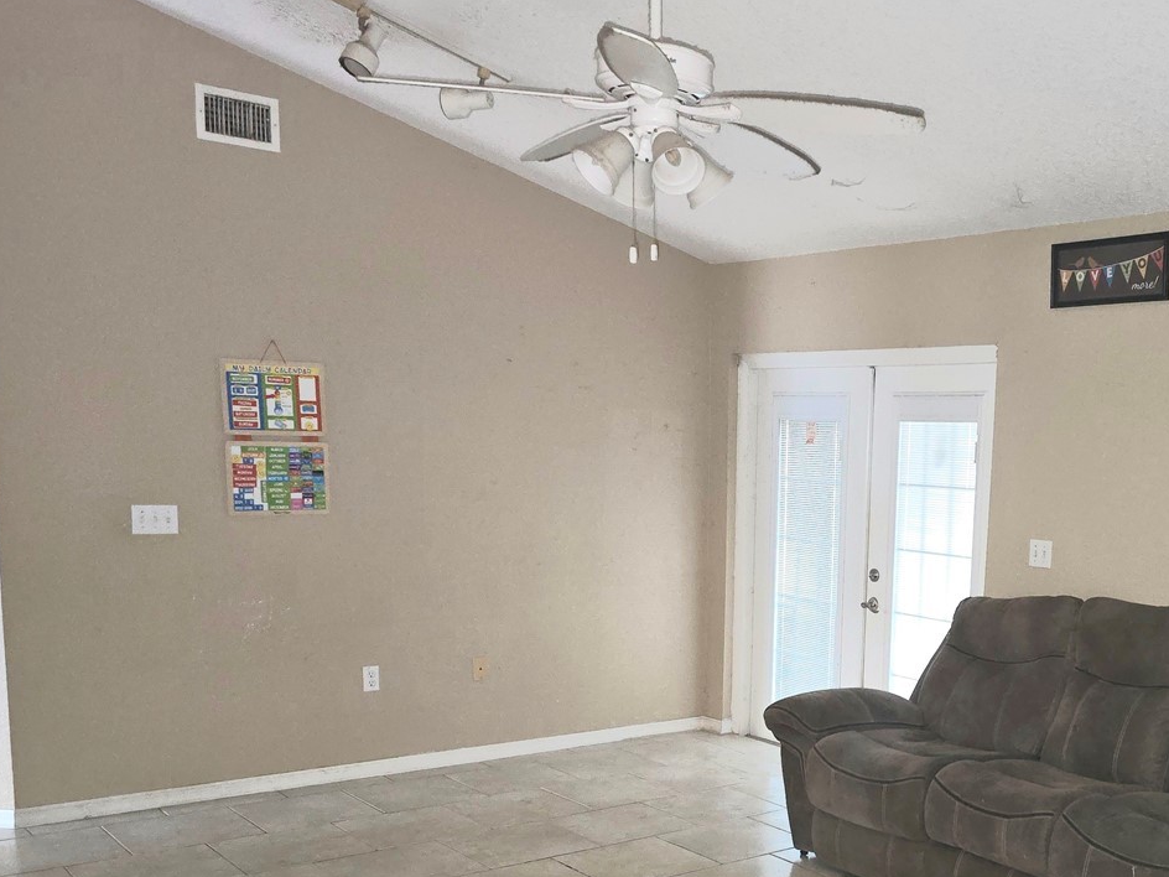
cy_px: 653
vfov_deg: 36.0
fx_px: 1317
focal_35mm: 39
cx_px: 876
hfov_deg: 46.2
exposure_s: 1/12
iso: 400
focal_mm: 6.3
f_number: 1.7
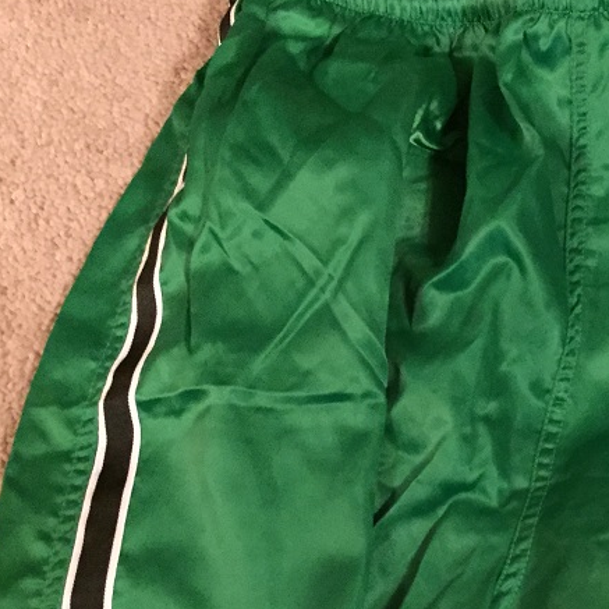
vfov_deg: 25.1
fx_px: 1334
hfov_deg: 24.2
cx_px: 649
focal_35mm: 67
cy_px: 523
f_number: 2.2
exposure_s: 1/15
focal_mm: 4.15
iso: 320
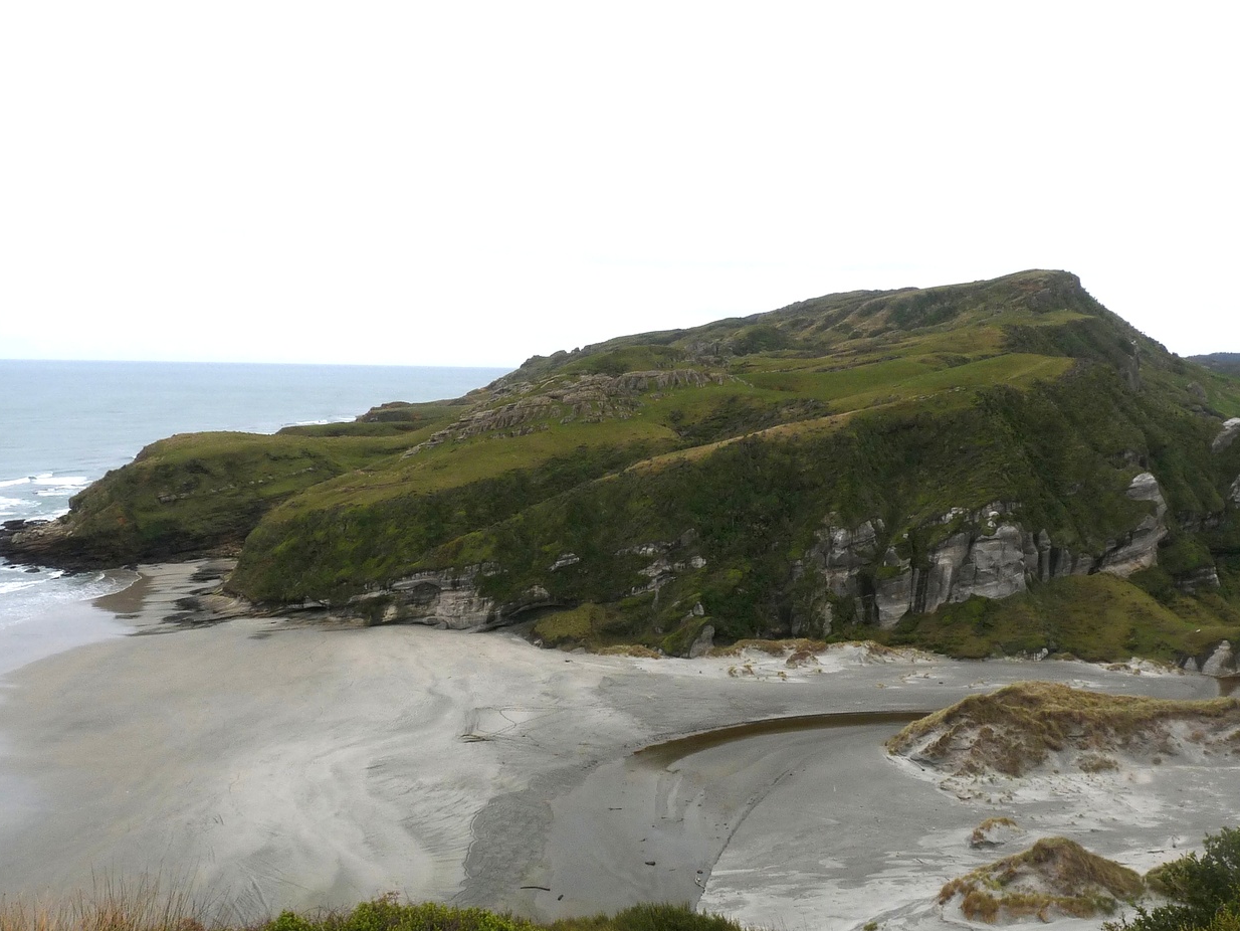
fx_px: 1254
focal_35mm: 35
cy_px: 543
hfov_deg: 52.5
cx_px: 680
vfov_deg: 40.6
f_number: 4.5
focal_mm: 4.8
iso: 100
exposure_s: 1/200
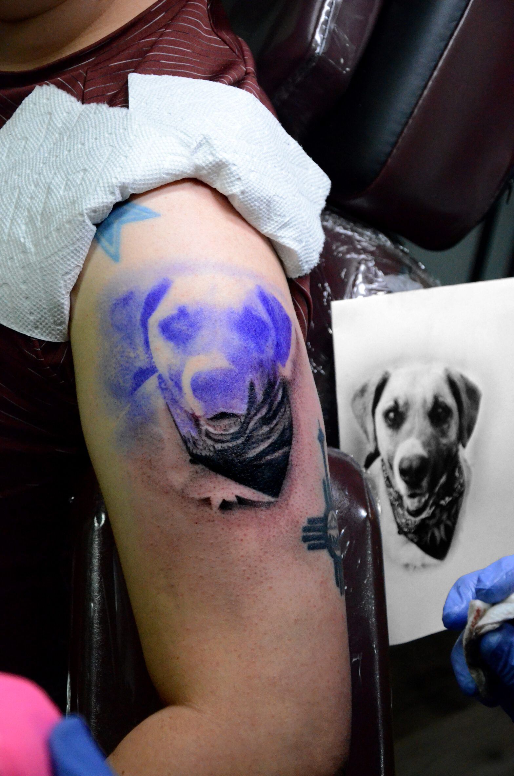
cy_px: 388
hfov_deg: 20.1
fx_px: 1452
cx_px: 257
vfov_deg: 29.9
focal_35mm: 68
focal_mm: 45
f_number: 4.8
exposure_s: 1/800
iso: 6400
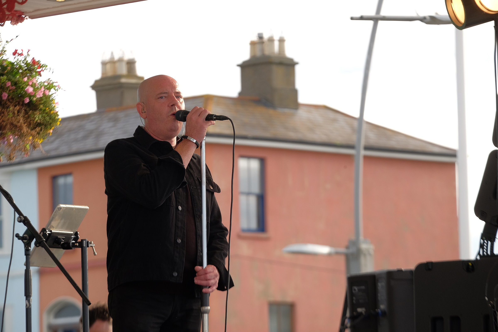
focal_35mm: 223
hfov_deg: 9.2
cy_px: 166
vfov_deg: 6.2
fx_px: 3085
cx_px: 249
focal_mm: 148.5
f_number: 7.1
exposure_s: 1/180
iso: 320
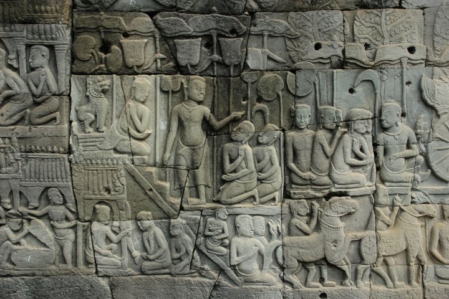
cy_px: 150
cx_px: 224
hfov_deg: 67.4
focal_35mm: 27
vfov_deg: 47.9
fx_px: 337
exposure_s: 1/200
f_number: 7.1
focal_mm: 18
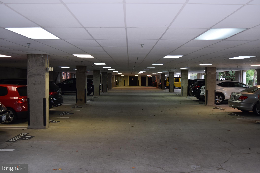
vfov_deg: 35.5
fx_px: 271
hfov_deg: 51.3
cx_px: 130
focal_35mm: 38
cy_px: 86
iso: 400
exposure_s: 1/80
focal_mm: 25
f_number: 4.5
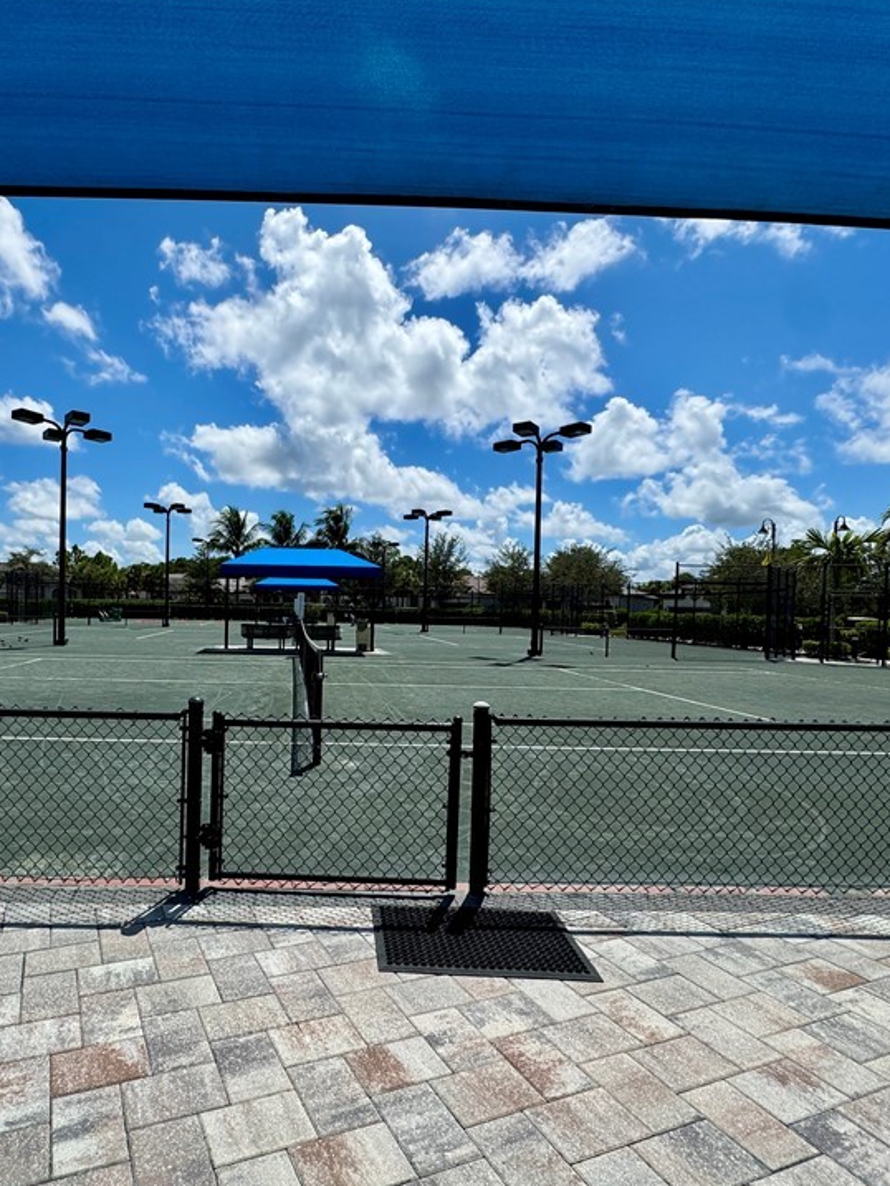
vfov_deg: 81.7
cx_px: 303
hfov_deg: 64.4
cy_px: 619
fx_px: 685
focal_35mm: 20
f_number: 2.2
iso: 50
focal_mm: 2.22
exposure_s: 1/3906
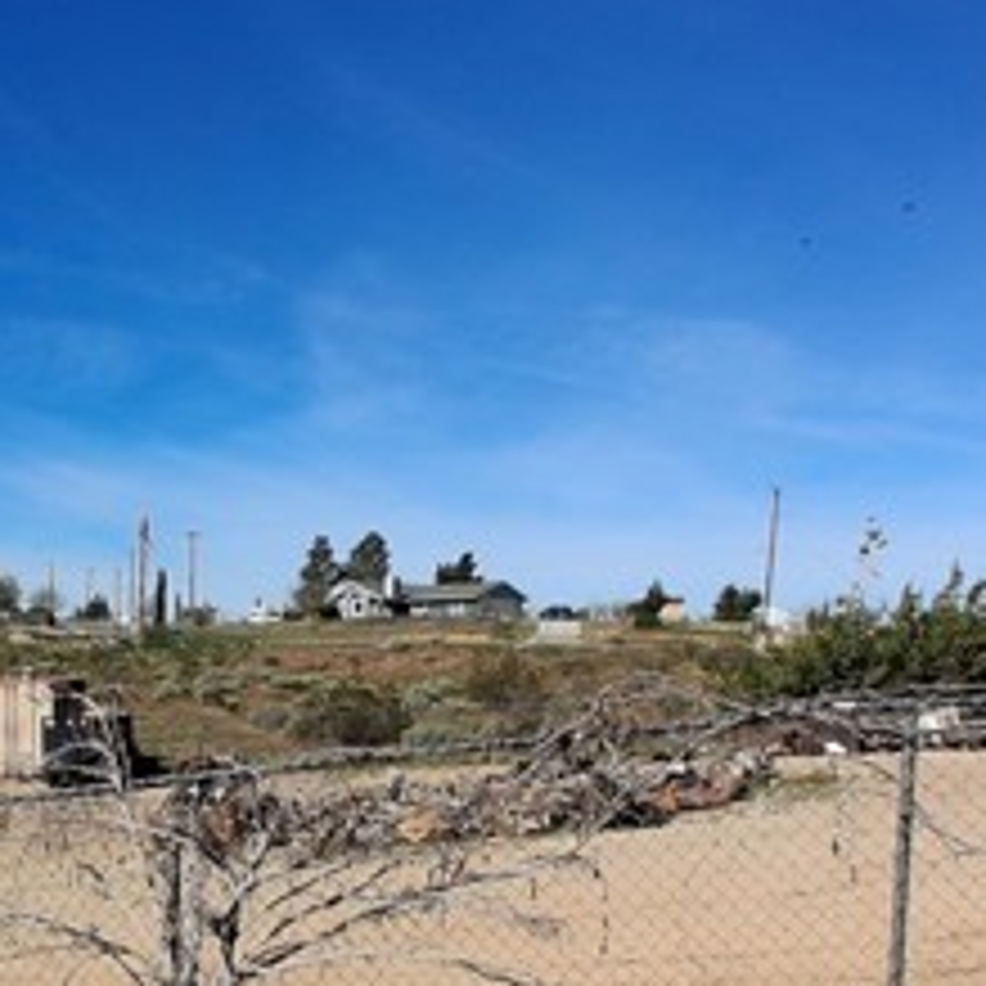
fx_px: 1418
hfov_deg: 36.8
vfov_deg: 36.4
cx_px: 176
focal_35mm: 44
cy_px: 855
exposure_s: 1/1658
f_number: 2.2
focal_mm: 1.4
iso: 50
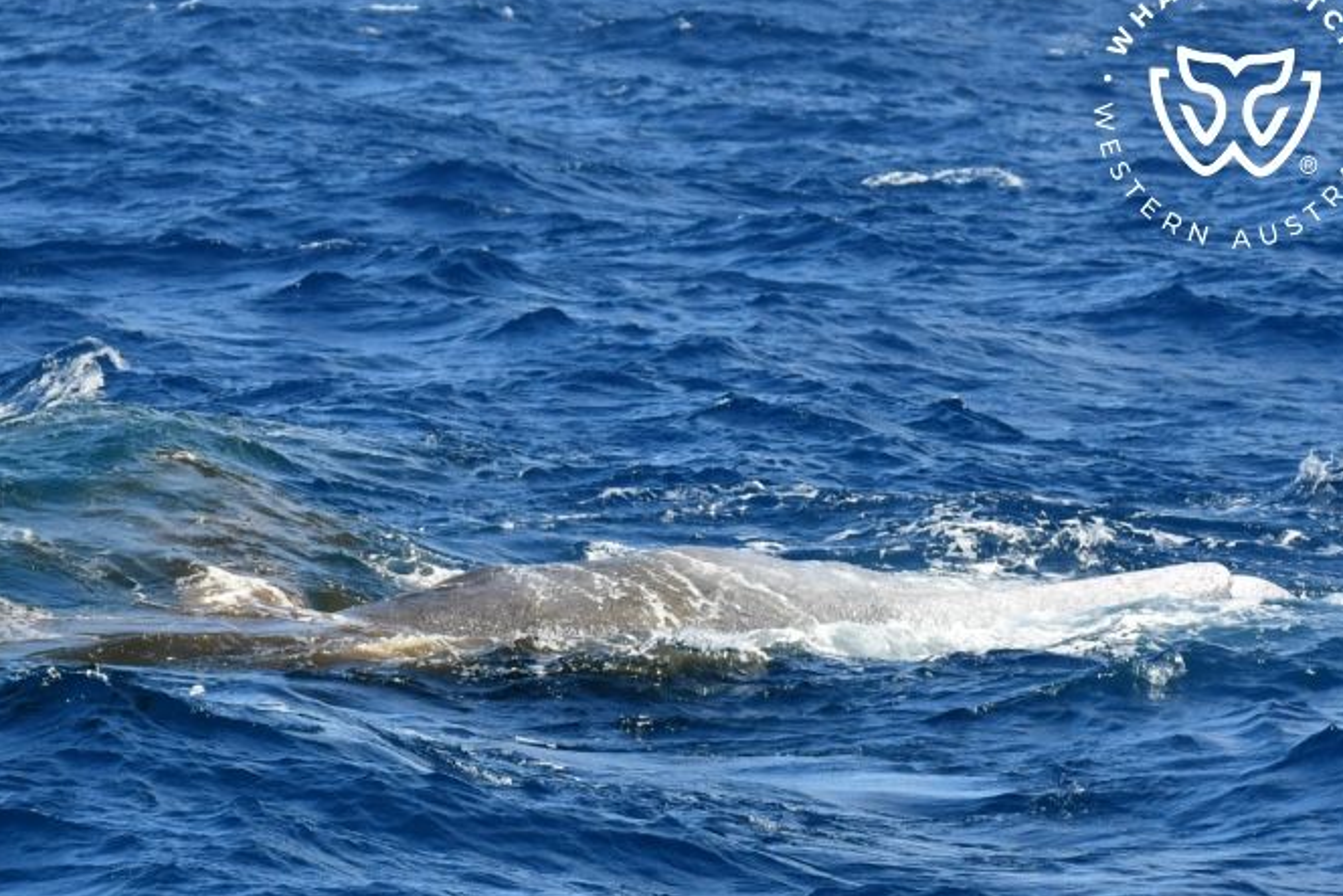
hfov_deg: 7.6
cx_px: 576
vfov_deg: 5.1
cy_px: 497
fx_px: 10111
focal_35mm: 271
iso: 400
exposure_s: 1/1600
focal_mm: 150
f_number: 7.1
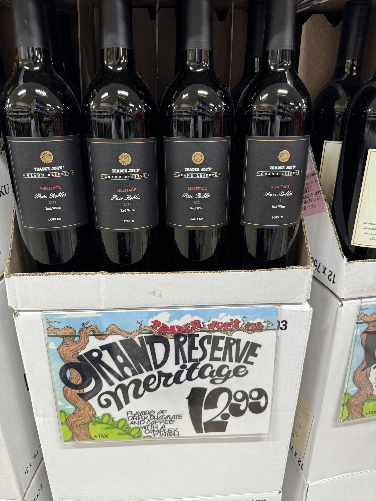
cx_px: 188
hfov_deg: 56.8
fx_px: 348
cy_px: 250
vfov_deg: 71.6
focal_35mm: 24
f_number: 1.78
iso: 200
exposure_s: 1/75
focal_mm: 6.76
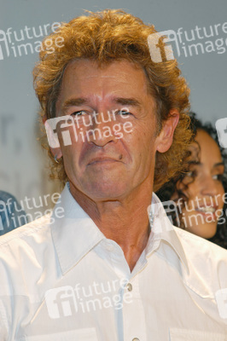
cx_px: 114
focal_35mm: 180
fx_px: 1705
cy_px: 170
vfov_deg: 11.4
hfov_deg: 7.6
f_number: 5.6
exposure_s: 1/60
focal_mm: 120
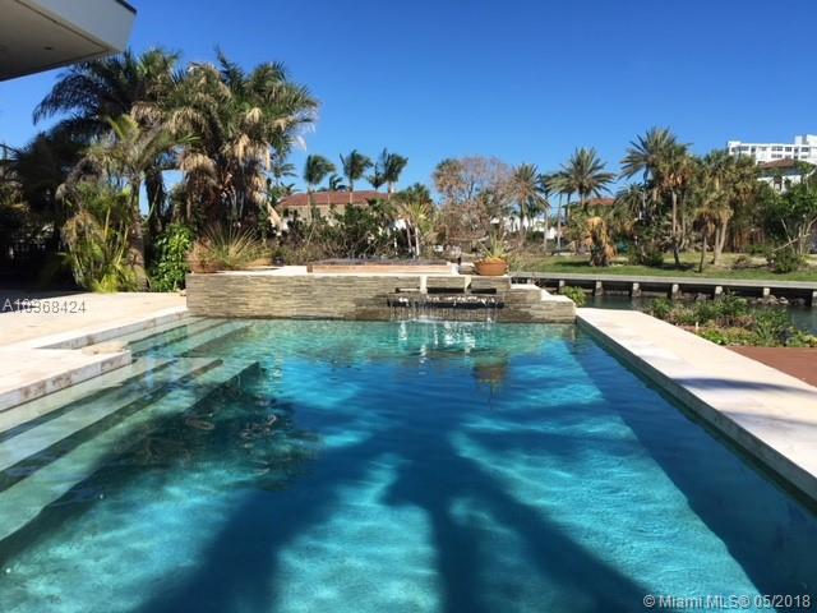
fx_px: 684
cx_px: 408
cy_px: 306
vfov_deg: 48.2
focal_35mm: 29
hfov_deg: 61.7
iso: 25
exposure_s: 1/2024
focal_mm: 4.15
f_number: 2.2
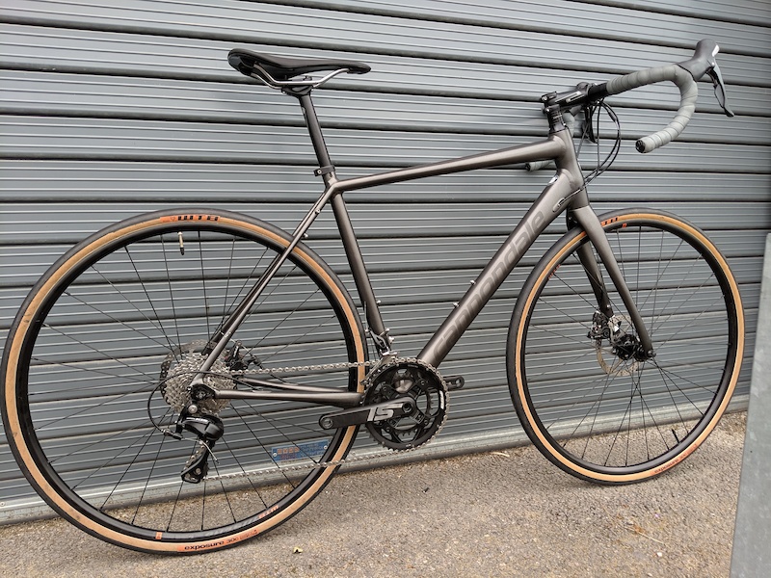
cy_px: 289
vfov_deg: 51.4
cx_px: 386
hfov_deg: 65.3
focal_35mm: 27
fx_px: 601
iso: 53
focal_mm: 4.44
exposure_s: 1/165
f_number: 1.8
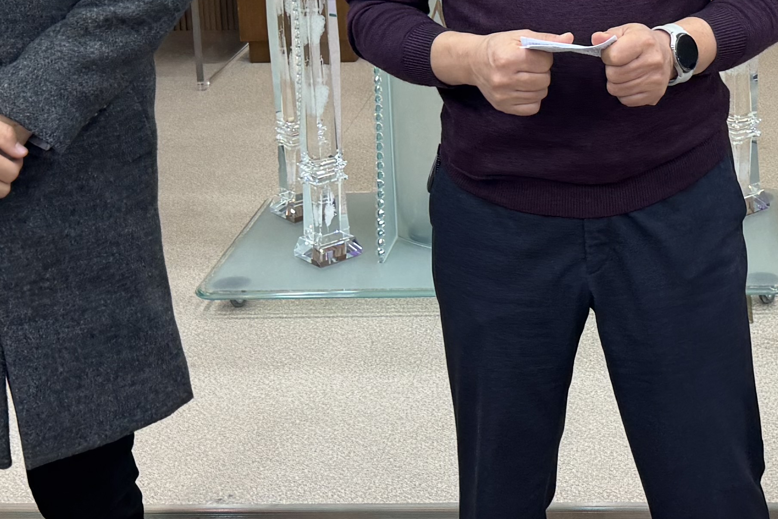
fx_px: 1707
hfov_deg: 25.1
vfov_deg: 16.7
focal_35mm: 79
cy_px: -54
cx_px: 651
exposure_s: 1/120
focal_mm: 6.76
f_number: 1.78
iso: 100
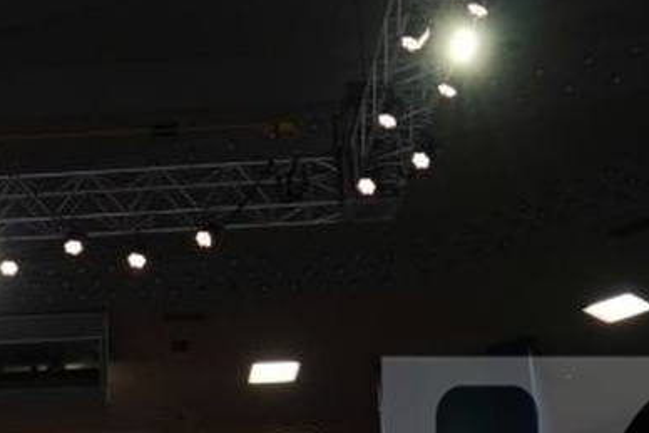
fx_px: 1857
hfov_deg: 18.5
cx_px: -189
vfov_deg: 12.9
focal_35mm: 103
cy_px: 568
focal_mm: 16
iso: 200
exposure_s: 1/125
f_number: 4
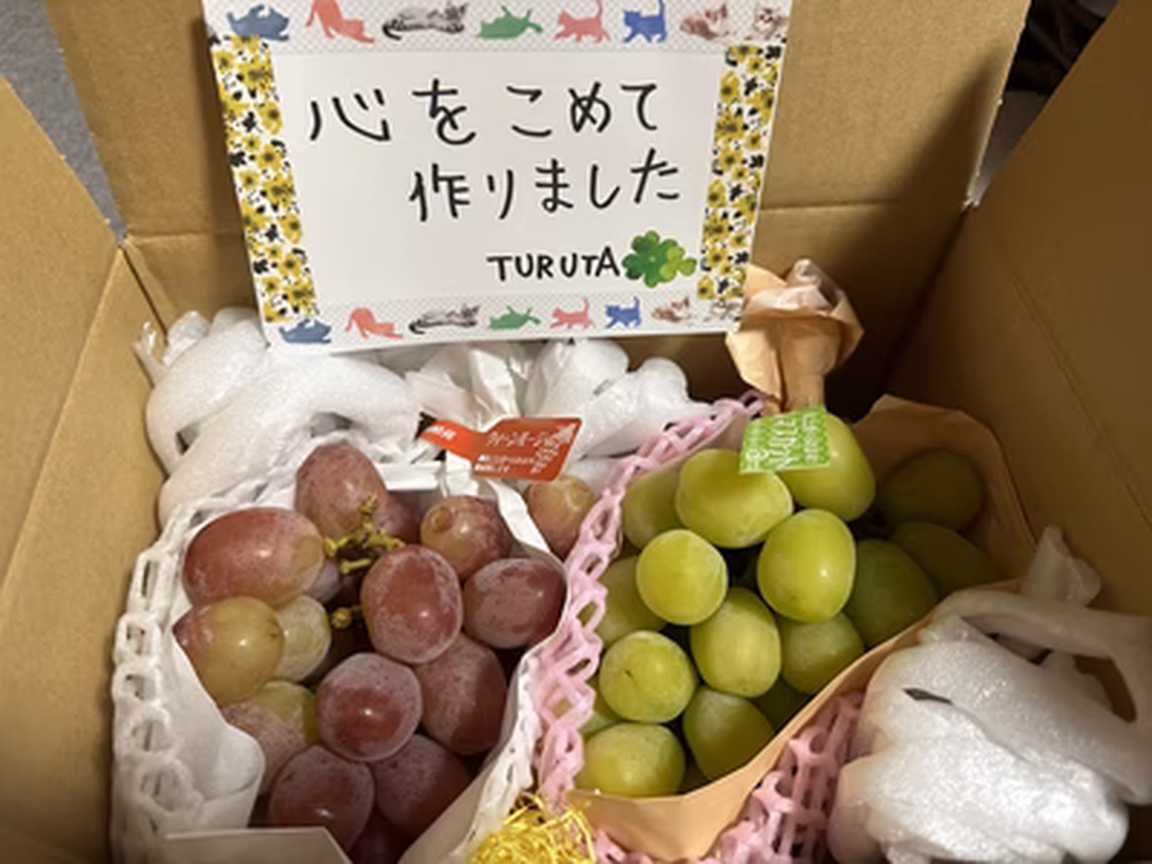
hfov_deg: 71.6
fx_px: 799
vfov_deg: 56.8
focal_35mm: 24
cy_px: 432
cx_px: 576
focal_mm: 6.86
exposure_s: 1/59
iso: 320
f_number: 1.78
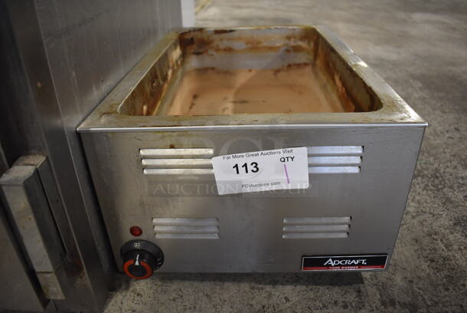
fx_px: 351
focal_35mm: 27
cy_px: 156
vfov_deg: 48.0
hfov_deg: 67.3
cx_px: 234
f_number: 3.5
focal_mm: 18
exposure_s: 1/125
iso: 2000
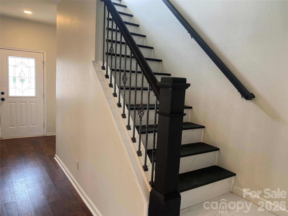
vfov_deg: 53.1
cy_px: 108
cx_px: 144
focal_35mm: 26
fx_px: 216
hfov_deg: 67.3
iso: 80
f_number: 1.8
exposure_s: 1/60
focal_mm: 4.25
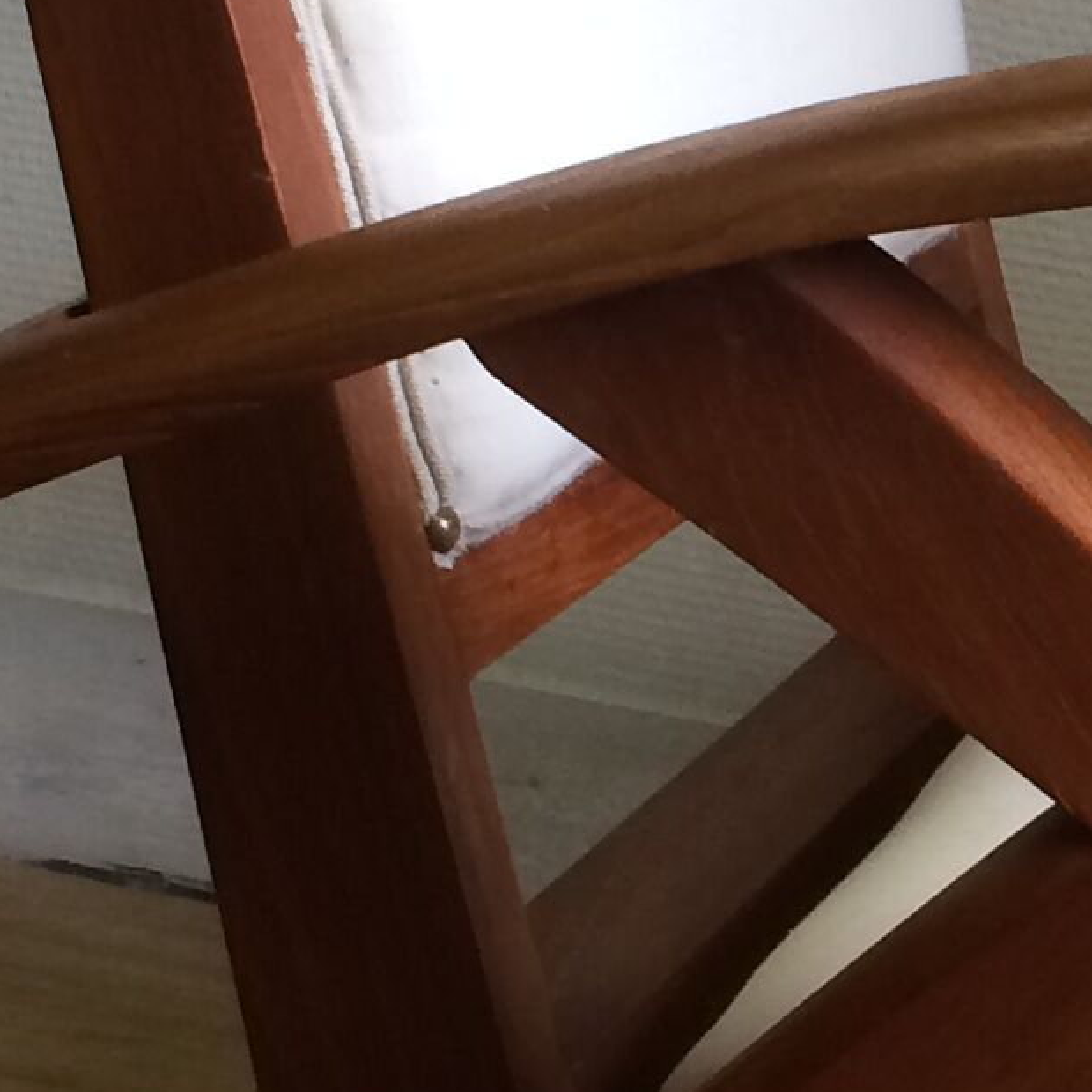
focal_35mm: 135
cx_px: 1358
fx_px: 4818
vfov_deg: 12.9
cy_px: 579
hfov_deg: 12.6
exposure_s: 1/30
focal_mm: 4.15
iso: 80
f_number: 2.2
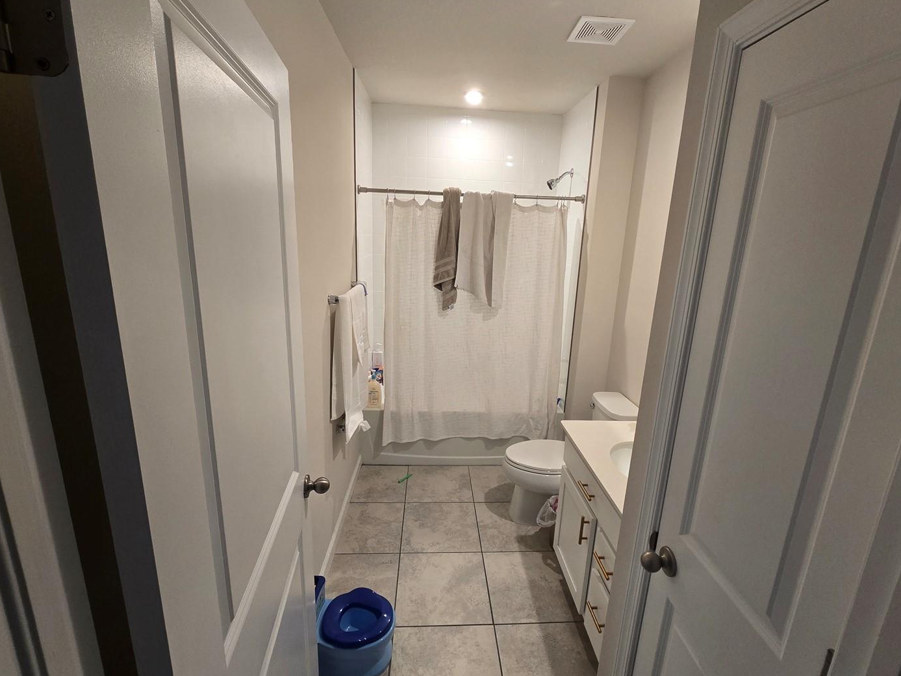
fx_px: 390
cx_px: 459
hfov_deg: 98.2
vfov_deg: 81.7
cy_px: 331
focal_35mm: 15
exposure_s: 1/60
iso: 160
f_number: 2.2
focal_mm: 2.2
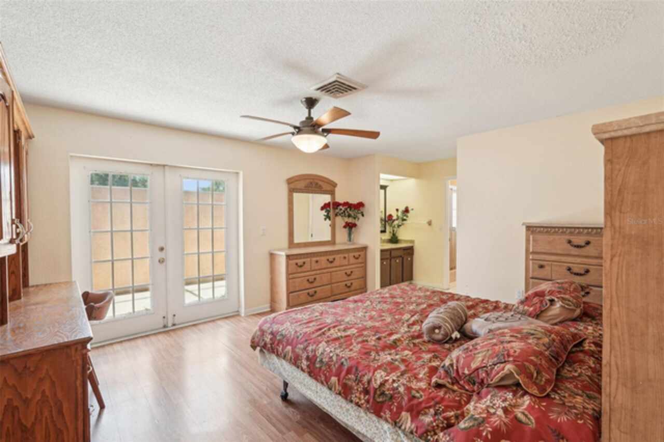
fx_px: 295
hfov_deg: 96.8
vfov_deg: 73.7
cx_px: 332
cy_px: 221
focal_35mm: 16
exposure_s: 1/10
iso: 400
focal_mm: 16
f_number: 8
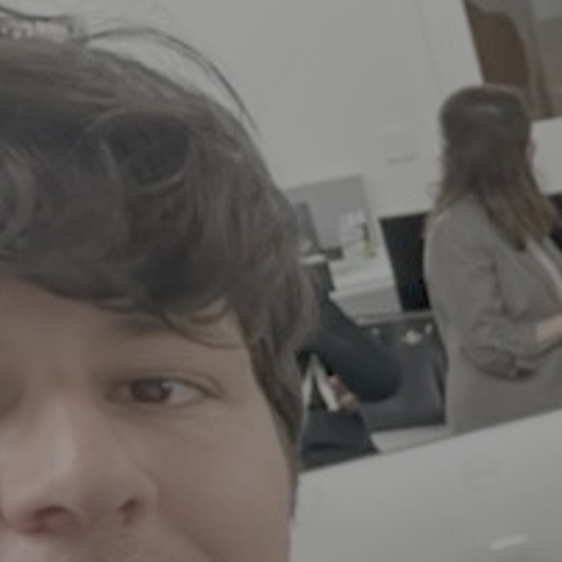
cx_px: 1074
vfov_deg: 16.6
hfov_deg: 14.4
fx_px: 1892
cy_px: 551
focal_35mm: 103
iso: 100
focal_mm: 2.69
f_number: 1.9
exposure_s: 1/60
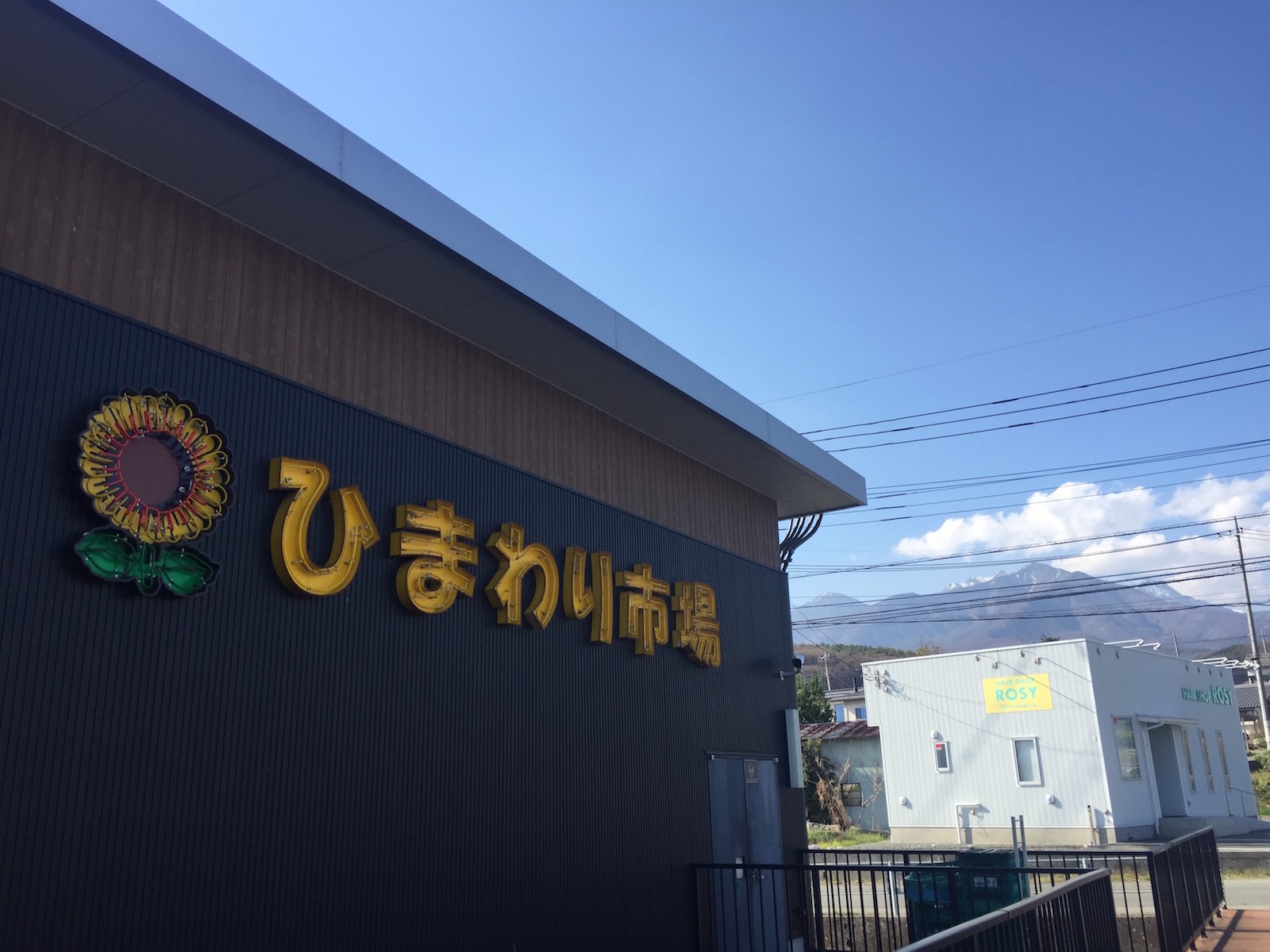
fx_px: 1064
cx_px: 635
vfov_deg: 48.2
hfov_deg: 61.7
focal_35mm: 29
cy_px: 476
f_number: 2.2
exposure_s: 1/1041
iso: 32
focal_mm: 4.15
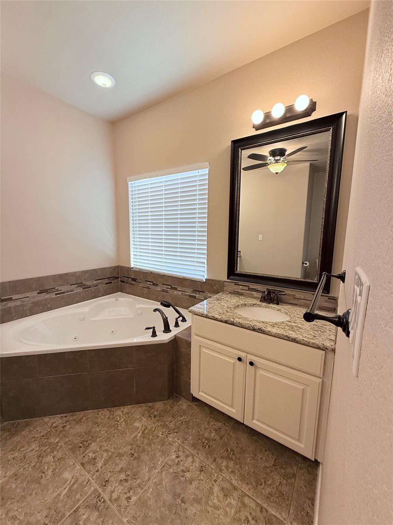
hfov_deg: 85.7
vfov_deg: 102.1
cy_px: 262
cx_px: 196
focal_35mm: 14
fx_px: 212
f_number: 2.2
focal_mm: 2.22
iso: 250
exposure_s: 1/120
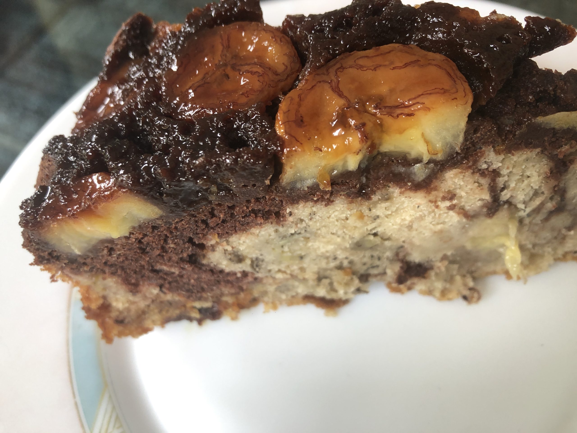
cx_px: 288
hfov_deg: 63.4
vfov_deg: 49.7
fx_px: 467
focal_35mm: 28
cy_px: 216
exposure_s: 1/30
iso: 25
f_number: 1.8
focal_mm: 3.99
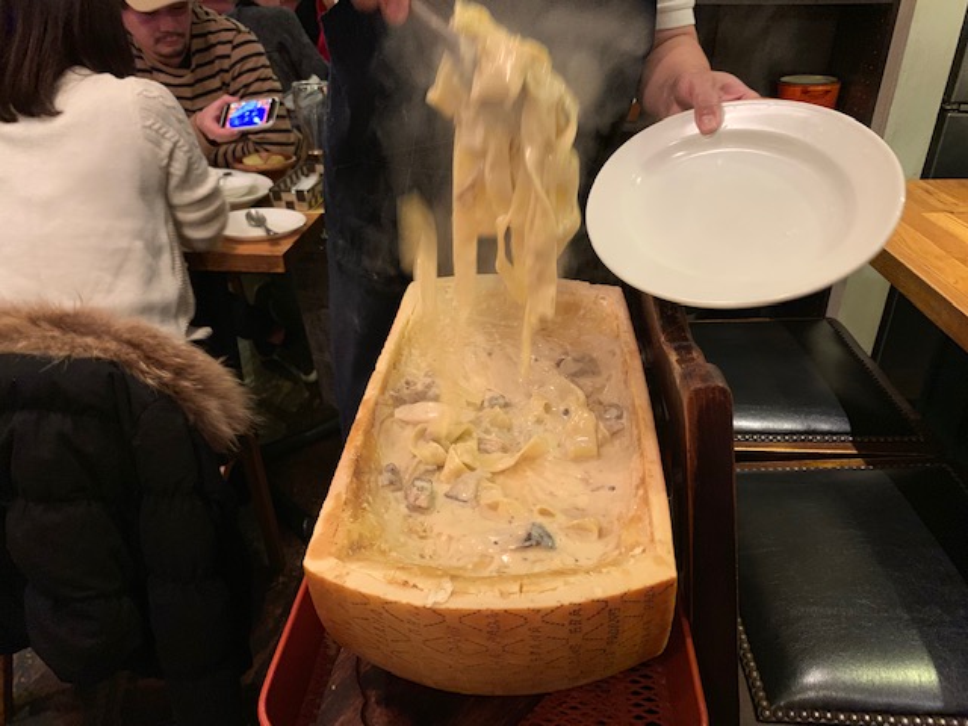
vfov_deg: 53.1
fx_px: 727
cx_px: 484
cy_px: 363
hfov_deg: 67.3
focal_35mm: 26
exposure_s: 1/25
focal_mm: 4.25
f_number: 1.8
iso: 400
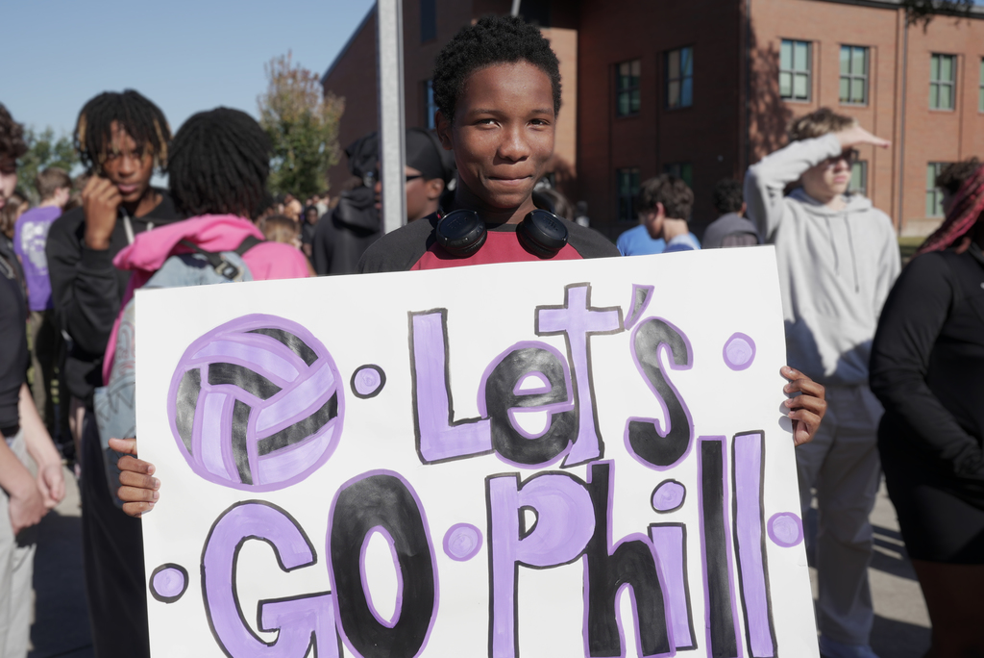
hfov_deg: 58.7
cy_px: 329
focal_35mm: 32
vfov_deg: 41.2
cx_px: 492
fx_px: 875
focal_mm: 32
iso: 320
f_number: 14
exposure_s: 1/200
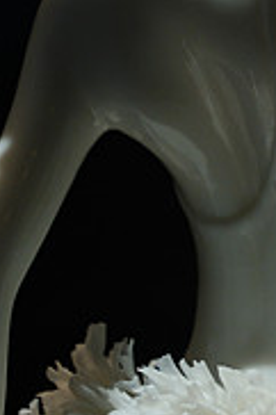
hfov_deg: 4.3
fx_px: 3698
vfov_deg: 6.4
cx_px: 261
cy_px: -2
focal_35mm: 321
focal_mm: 48.6
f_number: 4.5
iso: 500
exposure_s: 1/85
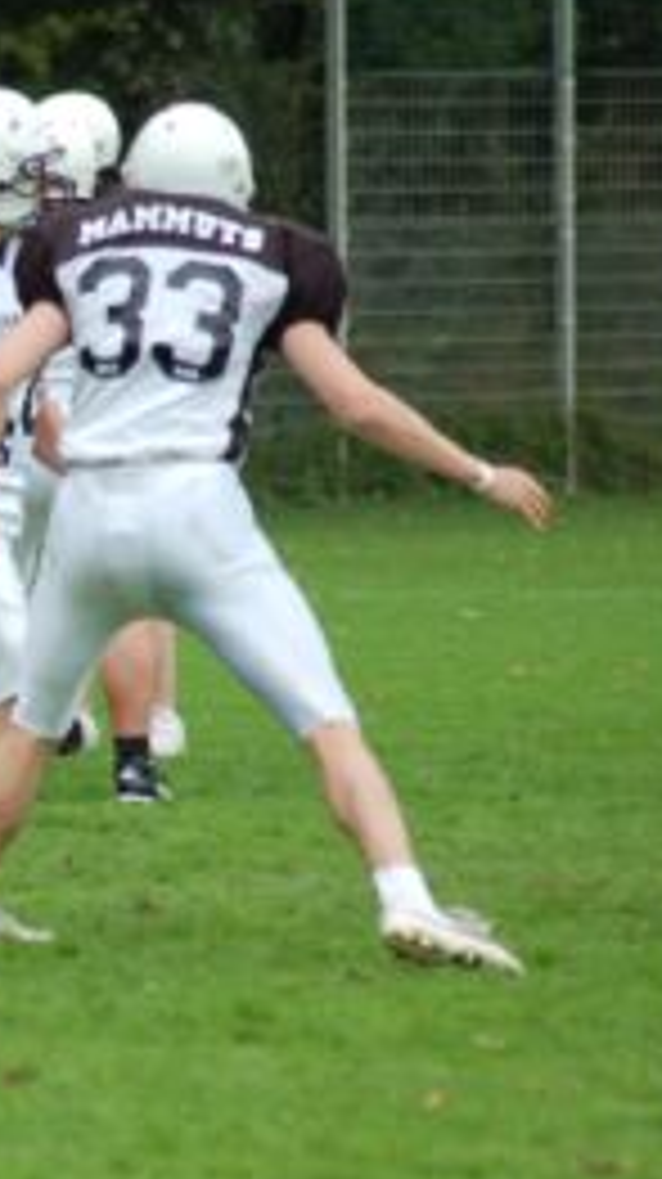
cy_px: 540
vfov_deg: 4.7
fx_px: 14414
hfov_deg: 2.6
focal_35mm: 461
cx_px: -277
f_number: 4.8
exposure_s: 1/500
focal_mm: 170
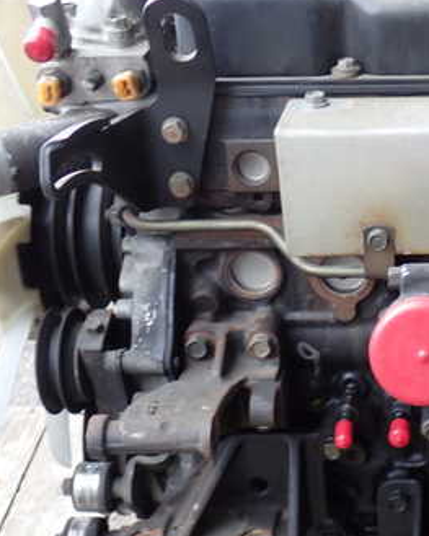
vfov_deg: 26.0
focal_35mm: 73
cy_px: 319
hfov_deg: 20.3
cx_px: 431
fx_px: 1159
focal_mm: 7.31
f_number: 2.8
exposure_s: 1/60
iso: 200
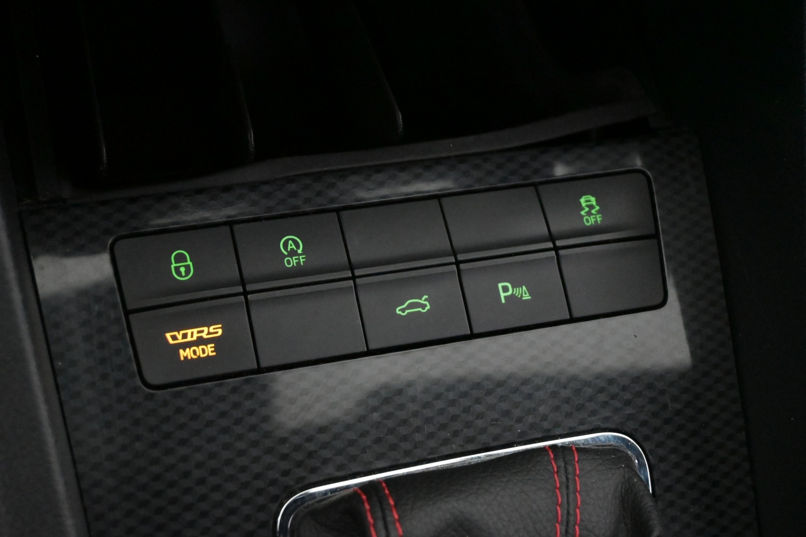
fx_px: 1209
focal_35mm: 54
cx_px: 403
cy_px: 268
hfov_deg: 36.9
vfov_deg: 25.1
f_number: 5.3
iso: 8000
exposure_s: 1/60
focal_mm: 36
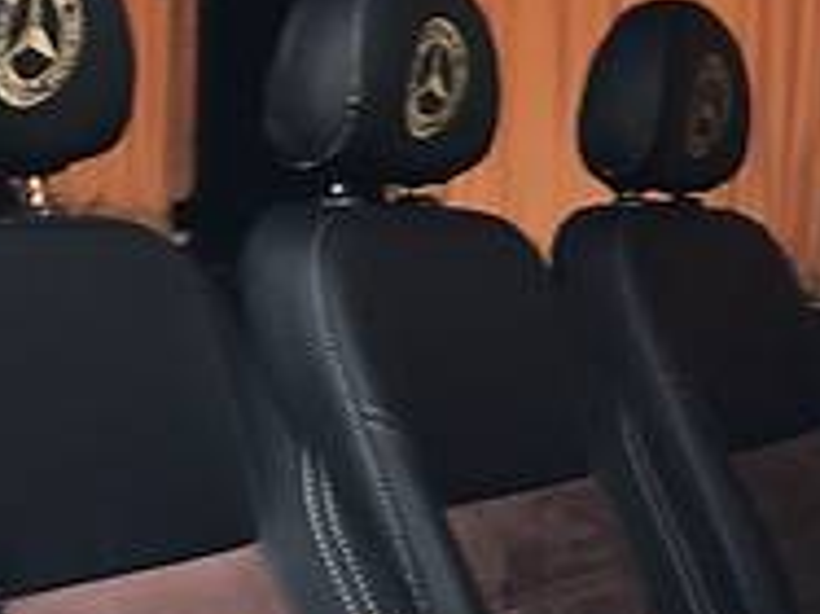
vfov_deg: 11.5
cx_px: 237
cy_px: -250
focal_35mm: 124
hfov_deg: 15.8
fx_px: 2935
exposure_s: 1/50
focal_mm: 4.2
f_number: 2.2
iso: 32
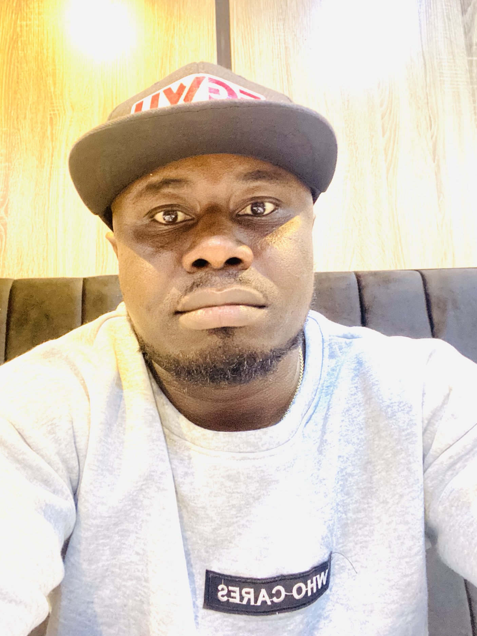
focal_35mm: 32
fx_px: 588
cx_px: 235
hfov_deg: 44.2
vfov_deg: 56.8
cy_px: 297
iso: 800
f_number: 2.2
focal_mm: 2.71
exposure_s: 1/17
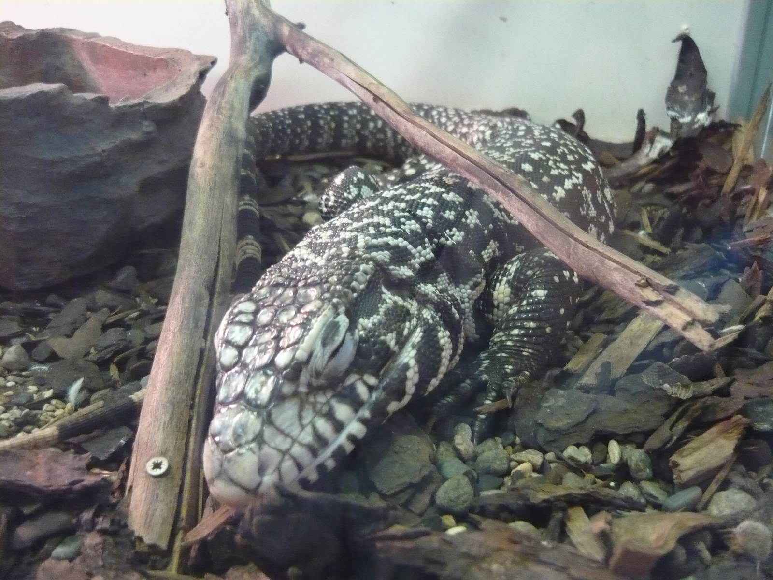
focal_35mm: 33
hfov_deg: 55.4
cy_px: 290
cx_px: 386
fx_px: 737
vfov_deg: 42.9
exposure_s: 1/20
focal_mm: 5.5
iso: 800
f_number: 2.8
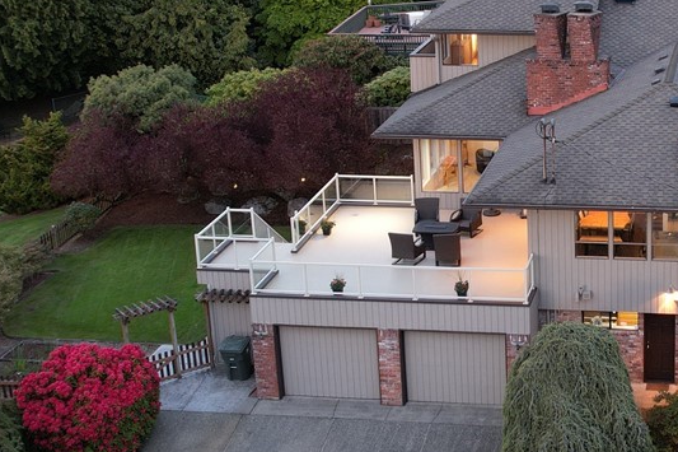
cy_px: 185
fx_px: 1318
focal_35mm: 70
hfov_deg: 28.0
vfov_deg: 19.4
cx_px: 585
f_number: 2.8
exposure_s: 1/15
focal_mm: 8.38
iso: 160
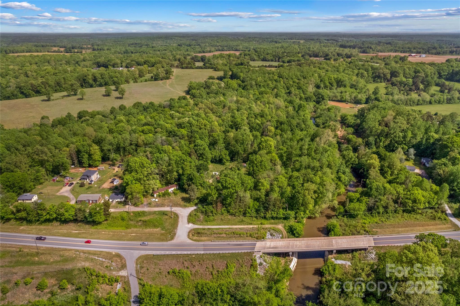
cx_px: 230
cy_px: 153
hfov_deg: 78.6
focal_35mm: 22
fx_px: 281
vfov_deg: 57.2
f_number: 2.8
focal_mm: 8.38
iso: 400
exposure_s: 1/5000
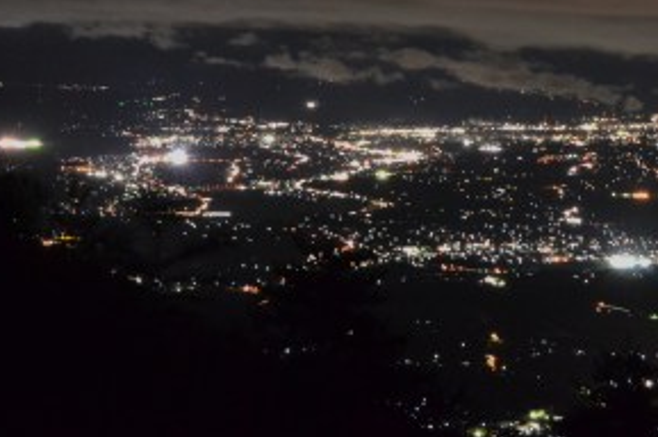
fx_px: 2608
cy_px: 79
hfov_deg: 14.4
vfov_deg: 9.6
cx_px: 394
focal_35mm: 143
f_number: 10
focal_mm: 55
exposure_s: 10
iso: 3200
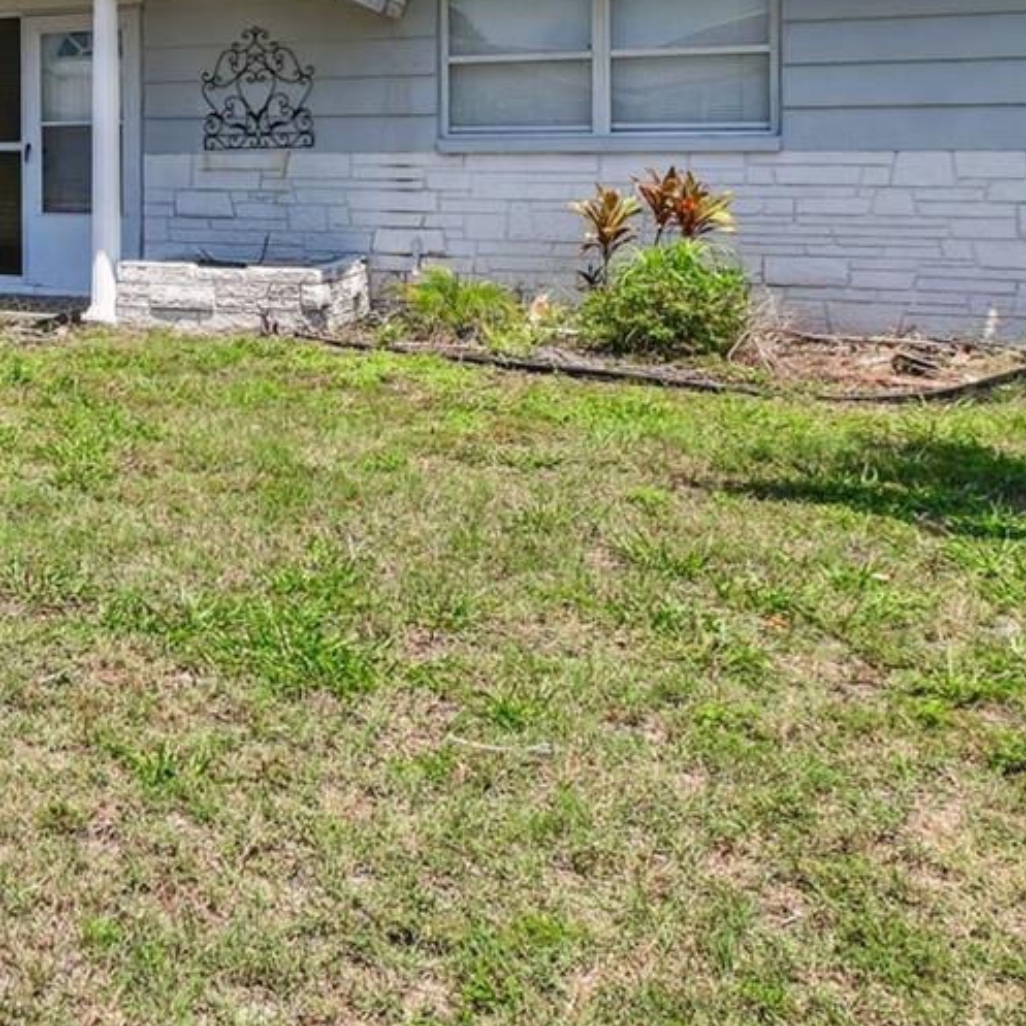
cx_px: -165
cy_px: 95
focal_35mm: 41
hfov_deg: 34.1
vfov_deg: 38.1
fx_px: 1375
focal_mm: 10
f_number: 7.1
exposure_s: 1/125
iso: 100
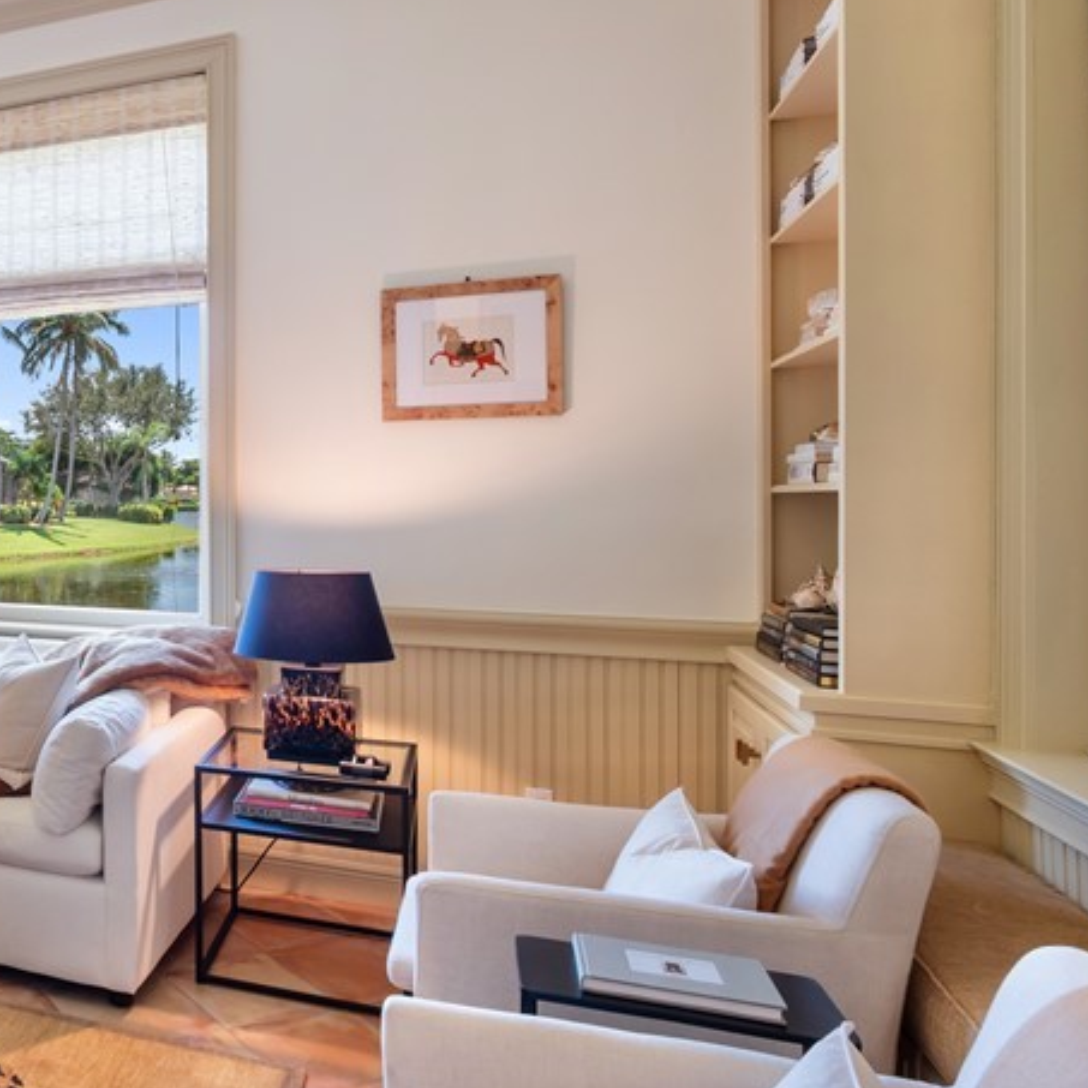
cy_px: 500
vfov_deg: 57.2
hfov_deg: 46.4
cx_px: -36
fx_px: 996
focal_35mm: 28
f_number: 7.1
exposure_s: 1/5
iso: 200
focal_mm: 7
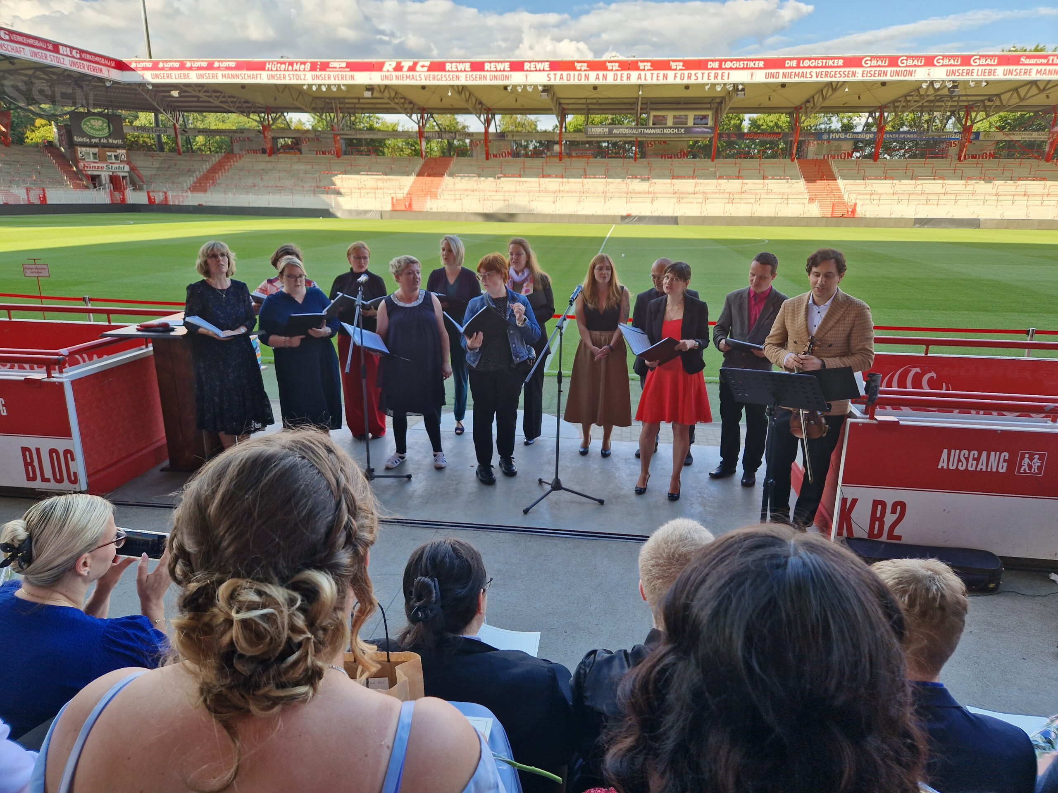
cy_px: 396
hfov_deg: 73.9
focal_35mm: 23
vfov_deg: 58.9
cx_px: 529
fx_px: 703
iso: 50
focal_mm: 5.4
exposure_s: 1/229
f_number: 1.8
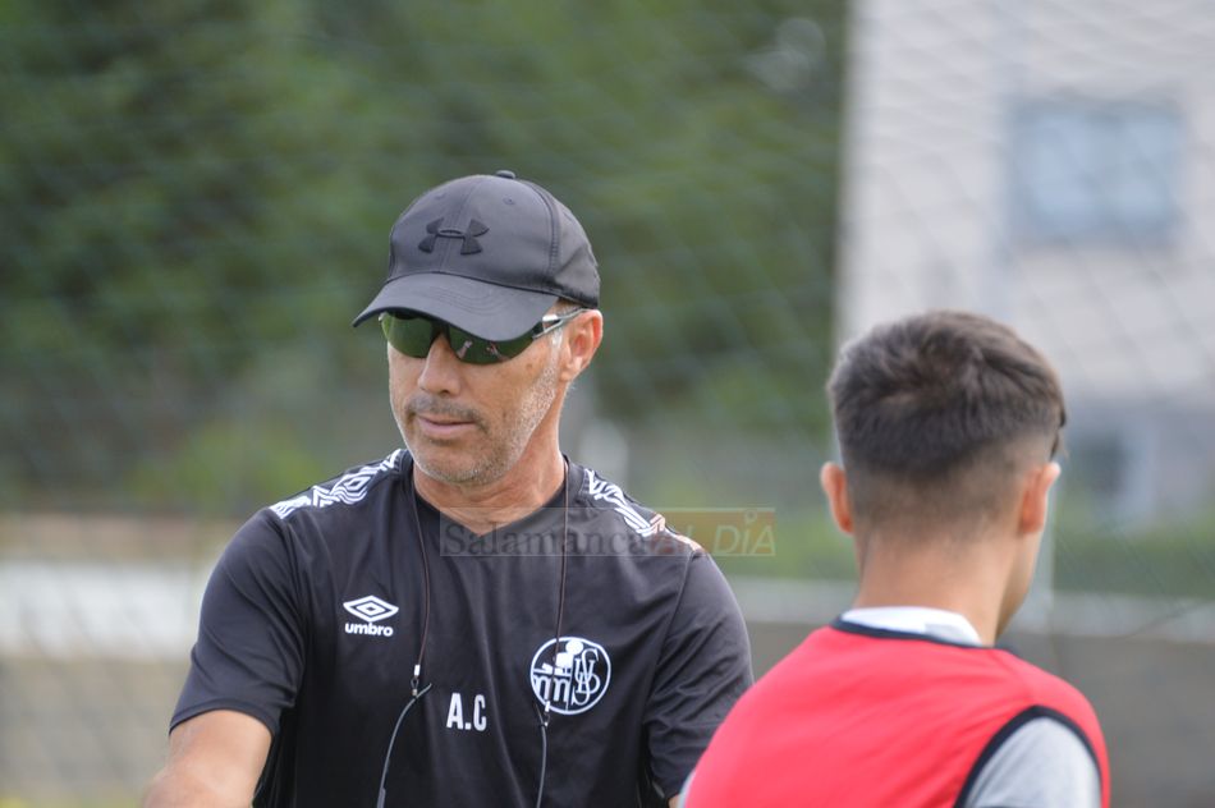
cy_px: 404
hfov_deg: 4.6
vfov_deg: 3.1
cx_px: 608
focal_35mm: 450
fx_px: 15176
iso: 560
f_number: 5.6
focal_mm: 300
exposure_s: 1/500
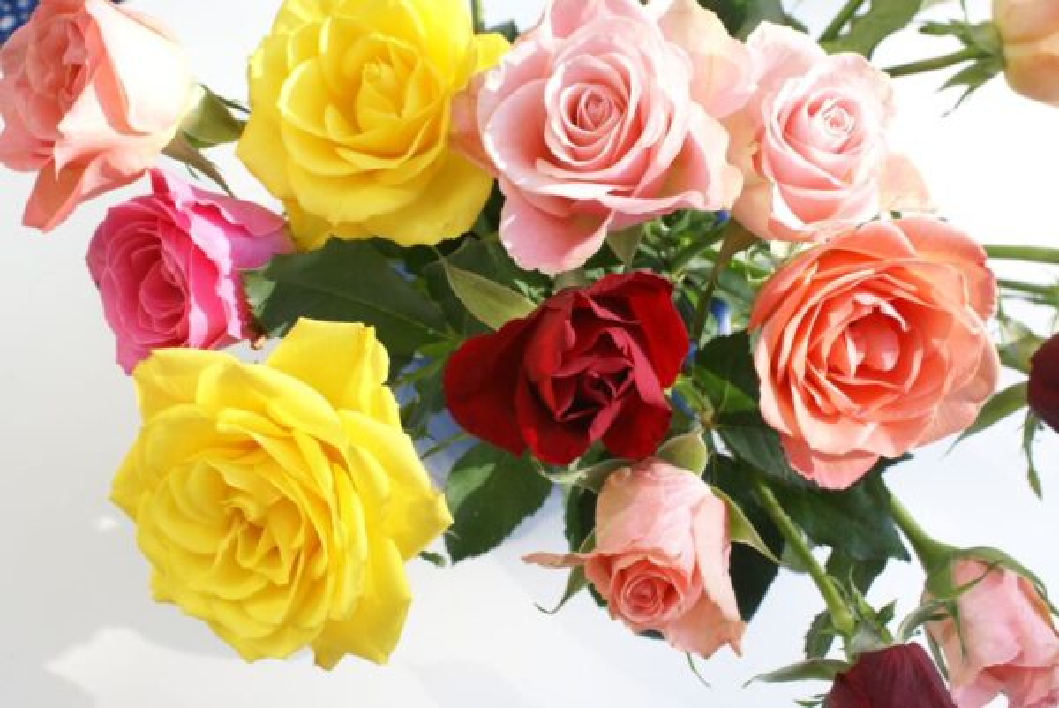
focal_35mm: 45
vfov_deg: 29.9
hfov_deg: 43.6
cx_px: 530
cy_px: 354
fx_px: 1325
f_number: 9
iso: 100
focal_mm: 30
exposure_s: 1/60
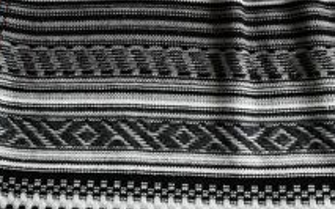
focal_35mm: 83
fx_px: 758
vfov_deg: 15.2
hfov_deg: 24.8
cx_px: 234
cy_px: -39
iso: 160
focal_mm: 3.81
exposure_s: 1/33.3
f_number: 2.2
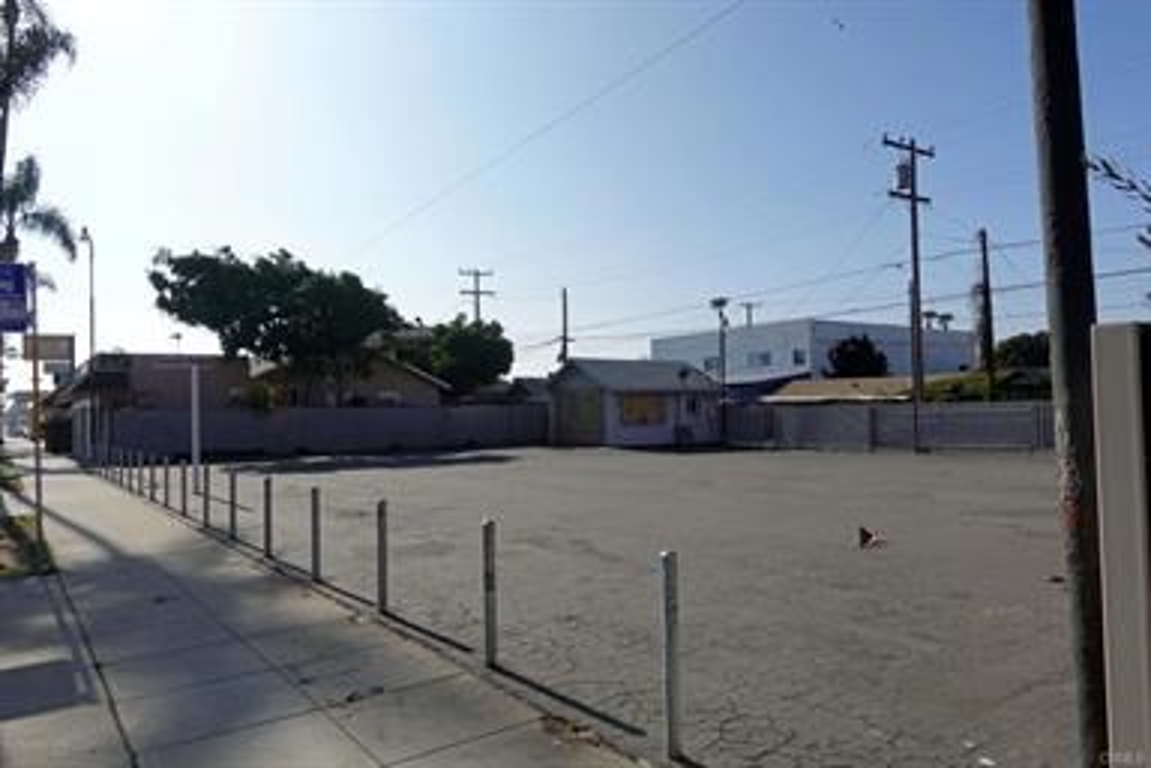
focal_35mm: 24
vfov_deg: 53.1
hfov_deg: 73.7
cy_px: 384
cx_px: 576
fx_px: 767
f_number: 5.6
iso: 125
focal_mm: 8.8
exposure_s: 1/800
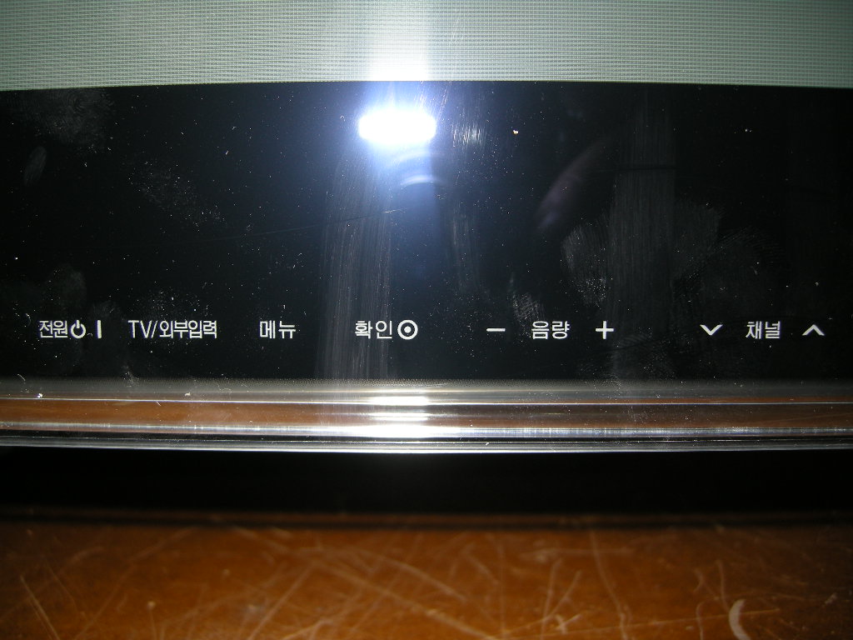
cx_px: 426
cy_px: 320
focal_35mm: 36
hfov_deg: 51.4
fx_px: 887
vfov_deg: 39.7
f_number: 2.7
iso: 64
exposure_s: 1/60
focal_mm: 7.5
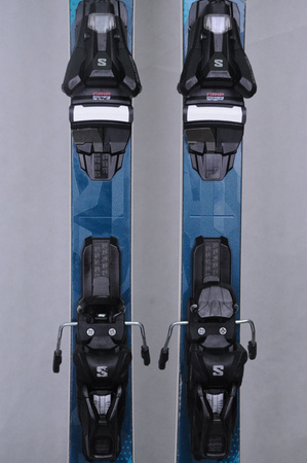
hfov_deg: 14.7
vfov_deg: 21.9
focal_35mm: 93
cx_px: 154
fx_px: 1192
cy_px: 232
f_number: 8
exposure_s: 1/125
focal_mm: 62
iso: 2200
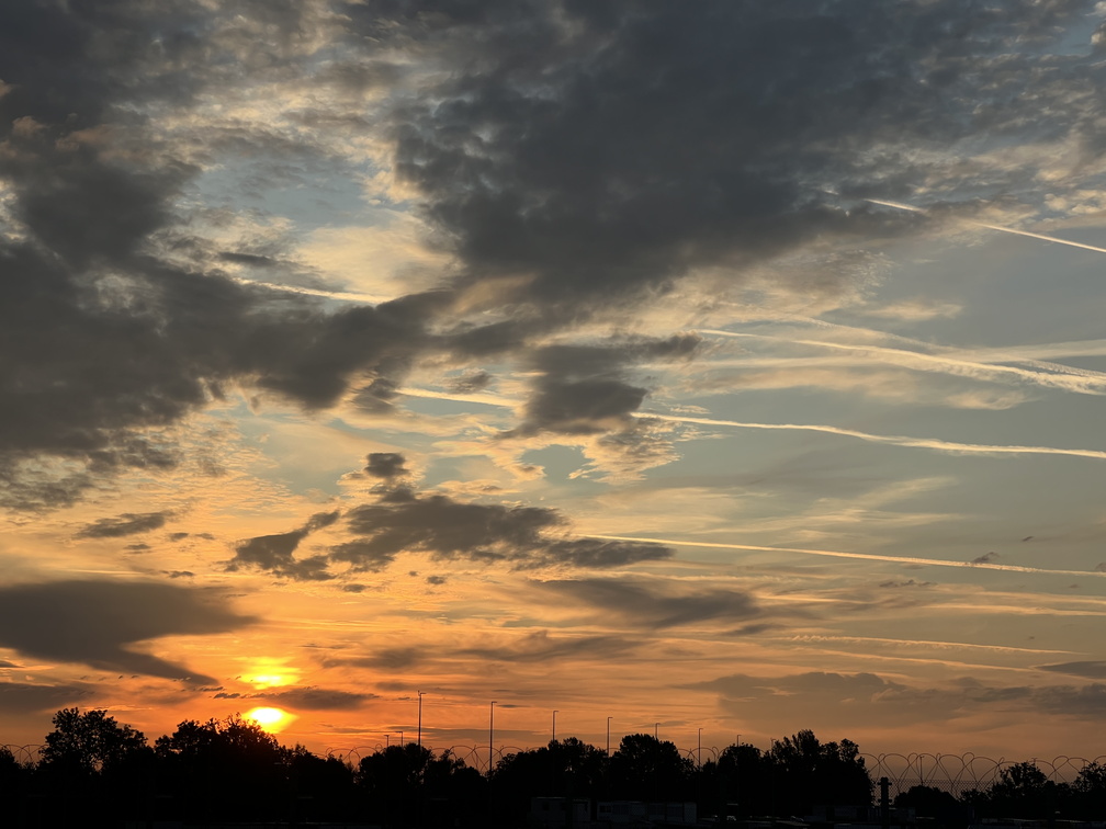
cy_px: 414
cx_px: 553
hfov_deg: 25.3
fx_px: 2460
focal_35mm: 77
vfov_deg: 19.1
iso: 32
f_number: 2.8
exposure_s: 1/494
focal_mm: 9
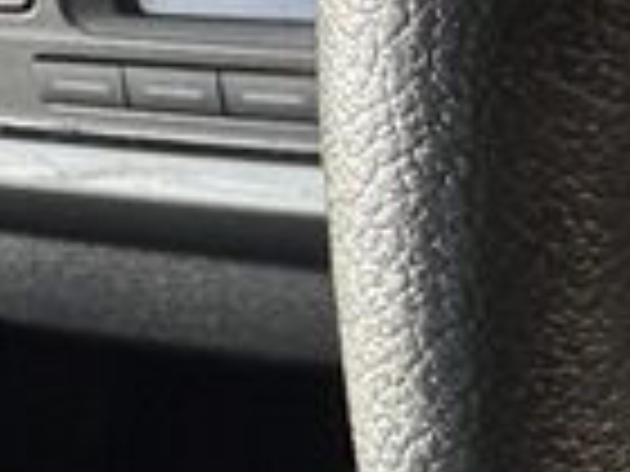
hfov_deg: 11.7
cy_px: -63
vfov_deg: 10.7
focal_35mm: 137
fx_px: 2493
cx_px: 1539
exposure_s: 1/99
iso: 64
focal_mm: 2.22
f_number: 2.2
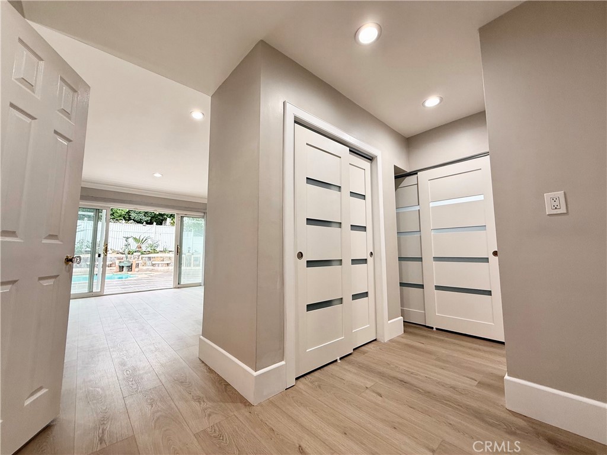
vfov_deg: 85.7
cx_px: 304
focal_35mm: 14
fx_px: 245
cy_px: 228
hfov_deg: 102.1
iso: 100
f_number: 2.2
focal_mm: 2.22
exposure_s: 1/120
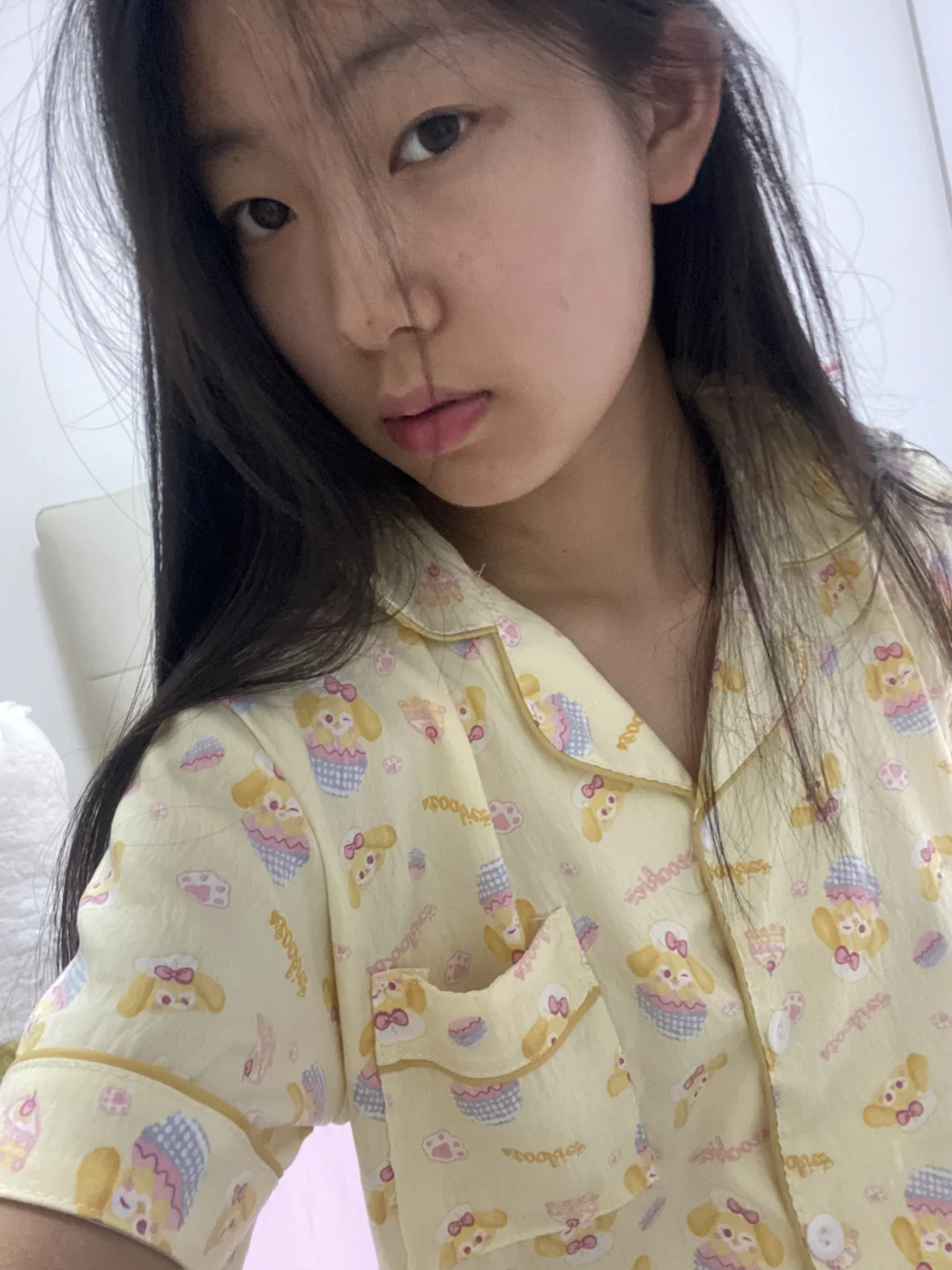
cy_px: 635
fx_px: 1100
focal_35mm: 30
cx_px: 476
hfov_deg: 46.8
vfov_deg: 60.0
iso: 800
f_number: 2.2
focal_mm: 2.71
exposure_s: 1/20
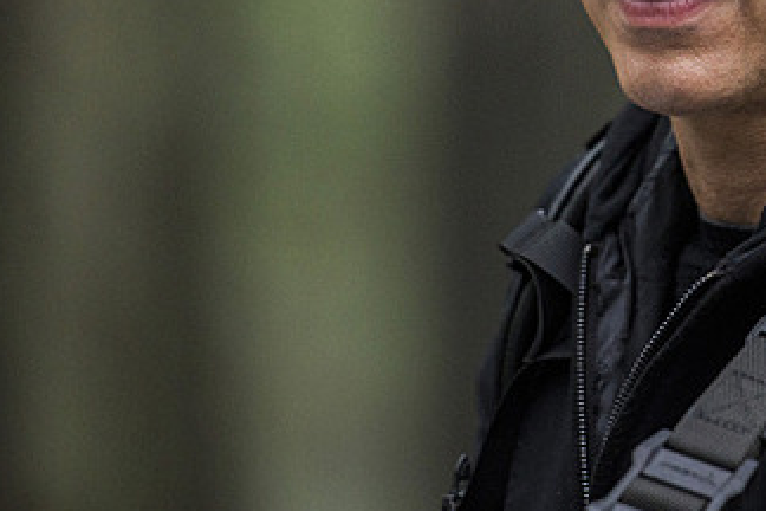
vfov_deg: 2.9
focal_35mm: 470
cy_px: -31
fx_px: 10000
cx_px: 759
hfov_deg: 4.4
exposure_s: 1/125
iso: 1600
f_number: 2.8
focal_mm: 195
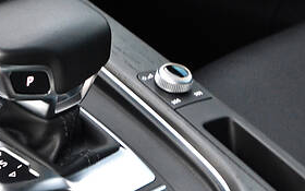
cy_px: 99
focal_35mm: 240
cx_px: -34
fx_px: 1999
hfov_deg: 8.7
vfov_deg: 5.5
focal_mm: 55
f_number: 5.6
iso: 1800
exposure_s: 1/15
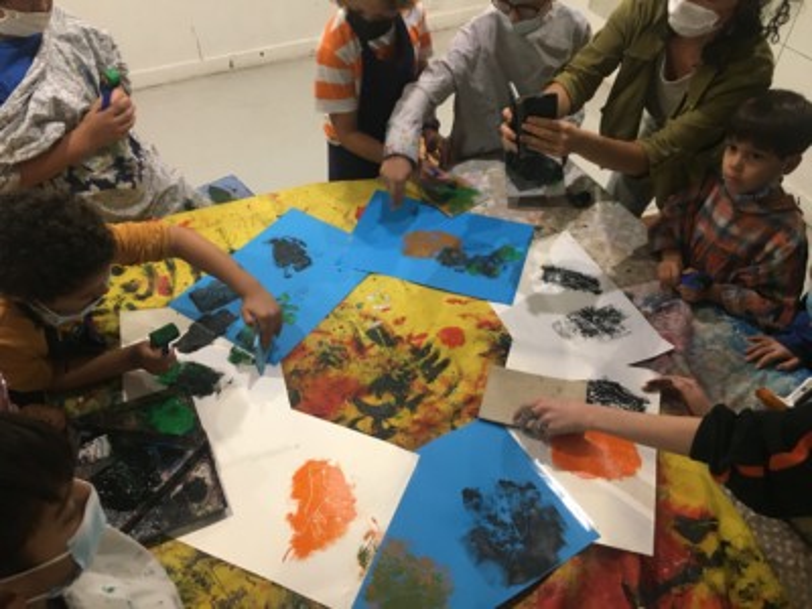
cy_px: 304
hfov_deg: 61.7
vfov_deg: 48.2
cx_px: 406
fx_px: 680
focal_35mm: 29
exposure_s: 1/33
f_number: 2.2
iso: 160
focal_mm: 4.15
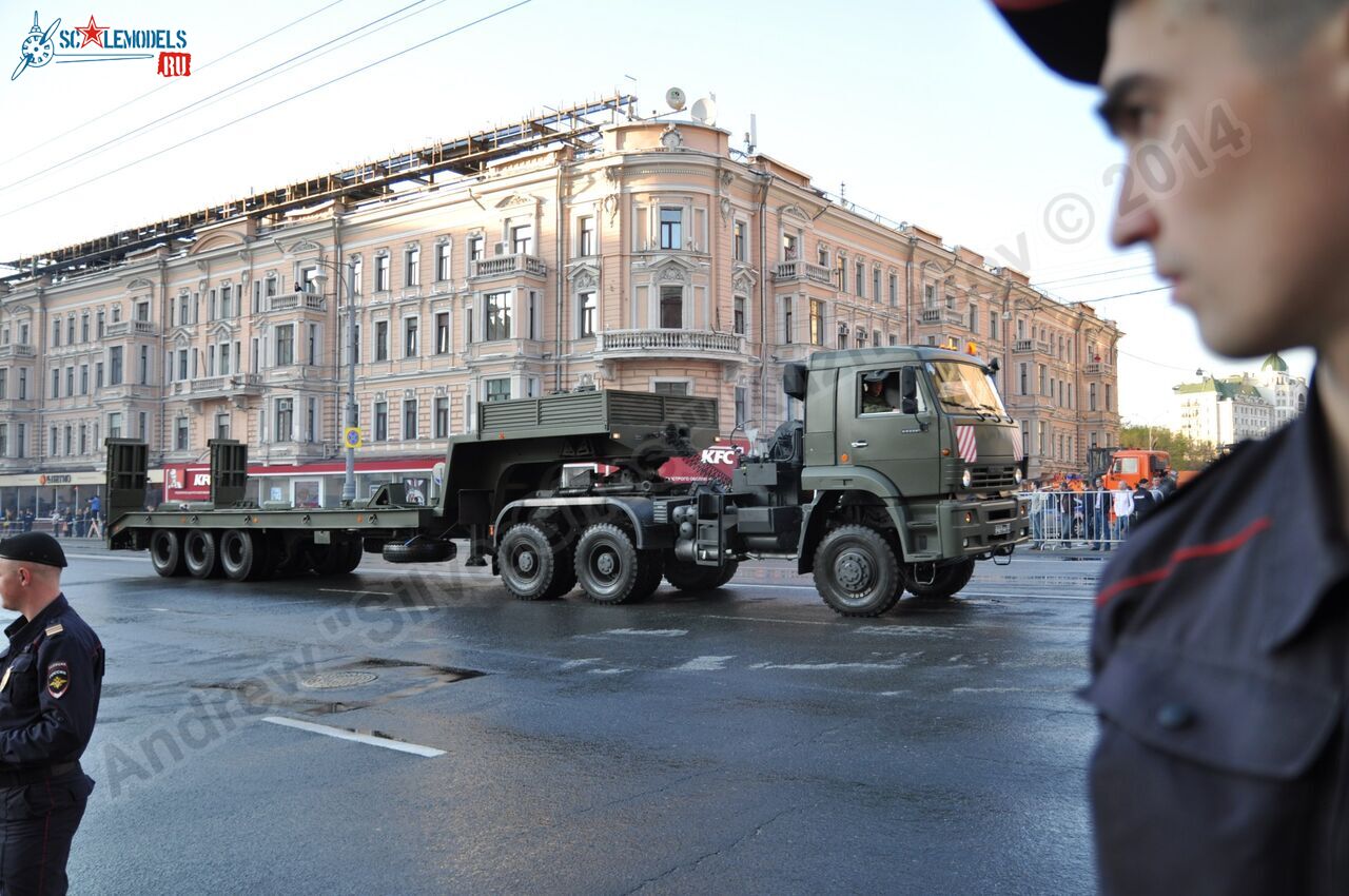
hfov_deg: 62.0
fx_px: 1123
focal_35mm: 30
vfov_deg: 43.5
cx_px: 674
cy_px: 448
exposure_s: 1/250
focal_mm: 20
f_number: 3.2
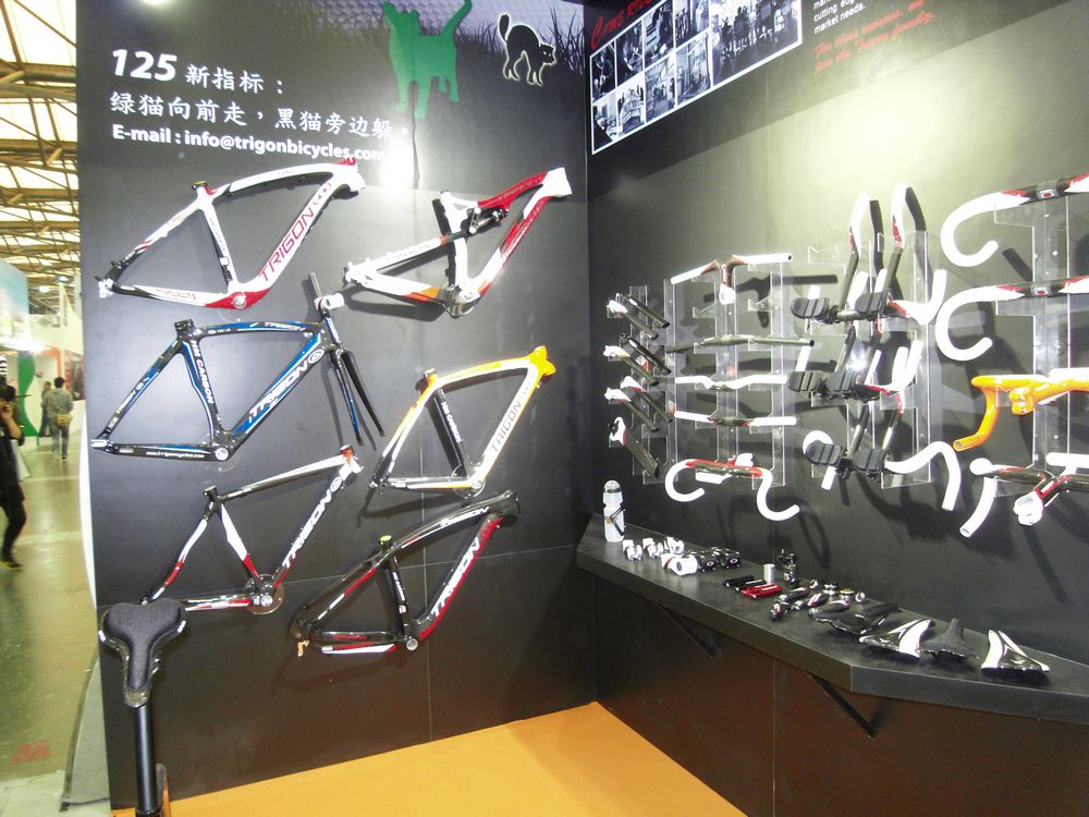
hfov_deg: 71.6
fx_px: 755
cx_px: 544
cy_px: 408
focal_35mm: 24
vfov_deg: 56.8
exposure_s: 1/40
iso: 160
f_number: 2.8
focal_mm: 4.3
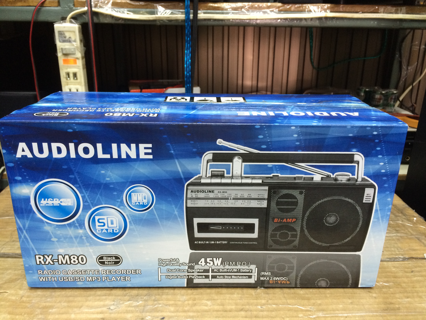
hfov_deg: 61.7
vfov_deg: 48.2
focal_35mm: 29
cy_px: 160
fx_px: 357
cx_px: 213
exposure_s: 1/33
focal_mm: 4.15
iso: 160
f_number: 2.2
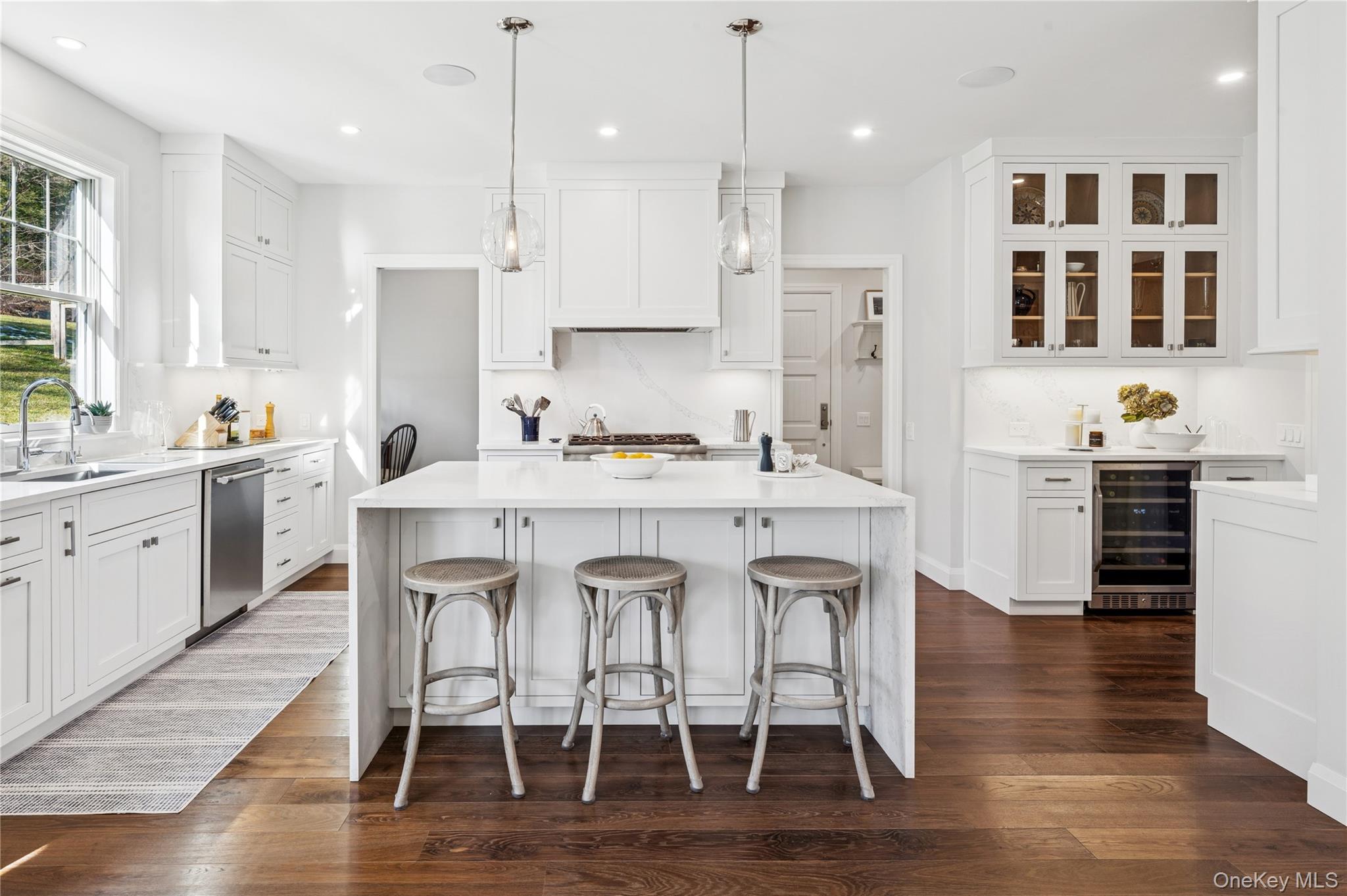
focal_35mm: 19
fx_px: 710
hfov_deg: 87.0
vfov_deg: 64.5
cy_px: 448
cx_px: 674
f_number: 11
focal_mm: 19
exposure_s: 1/15
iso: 200
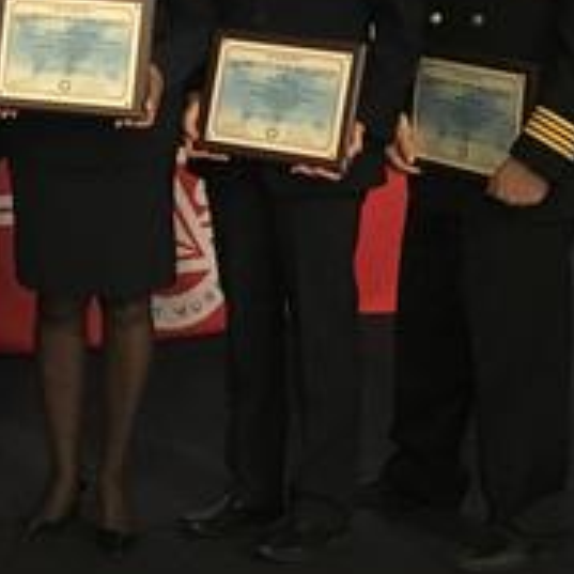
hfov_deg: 16.2
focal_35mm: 103
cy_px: 48
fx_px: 1932
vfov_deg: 16.7
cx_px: -135
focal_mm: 4.15
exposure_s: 1/15
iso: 320
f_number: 2.2
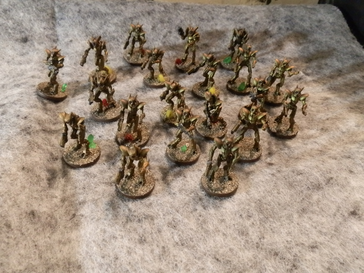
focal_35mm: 28
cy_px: 136
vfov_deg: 49.7
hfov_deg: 63.4
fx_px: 294
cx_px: 182
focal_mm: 5
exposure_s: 1/125
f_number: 3.1
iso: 400
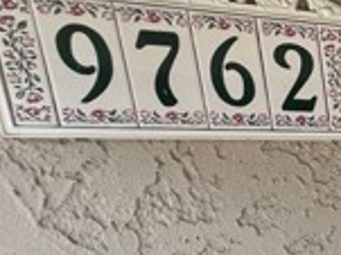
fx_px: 541
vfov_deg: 24.1
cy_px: 305
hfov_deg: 20.3
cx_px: 655
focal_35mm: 55
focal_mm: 1.57
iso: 32
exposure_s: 1/276
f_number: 1.8
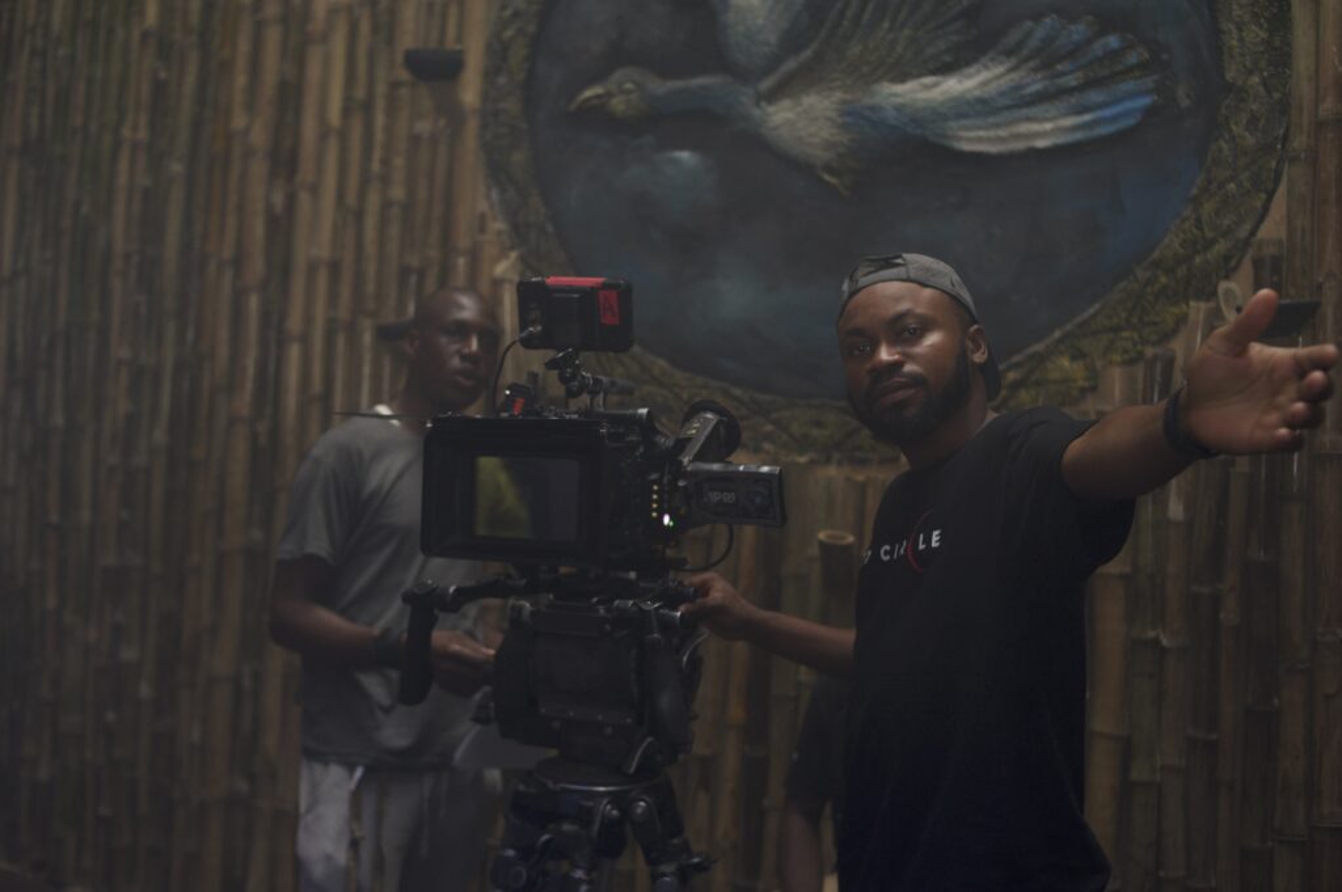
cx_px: 671
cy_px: 446
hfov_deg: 54.5
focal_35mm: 35
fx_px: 1304
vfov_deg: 37.8
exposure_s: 1/100
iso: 1250
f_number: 2.8
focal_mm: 35
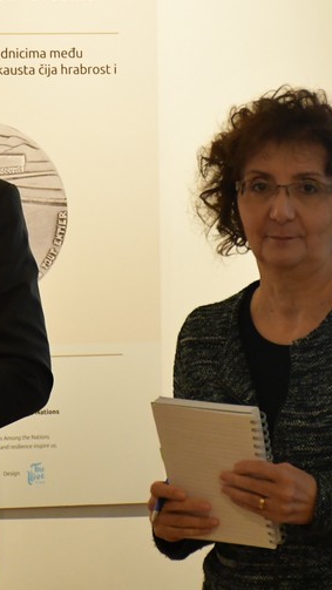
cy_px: 194
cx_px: 118
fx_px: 4006
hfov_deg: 4.7
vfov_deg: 8.4
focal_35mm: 256
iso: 3200
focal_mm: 80
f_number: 5.3
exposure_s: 1/160
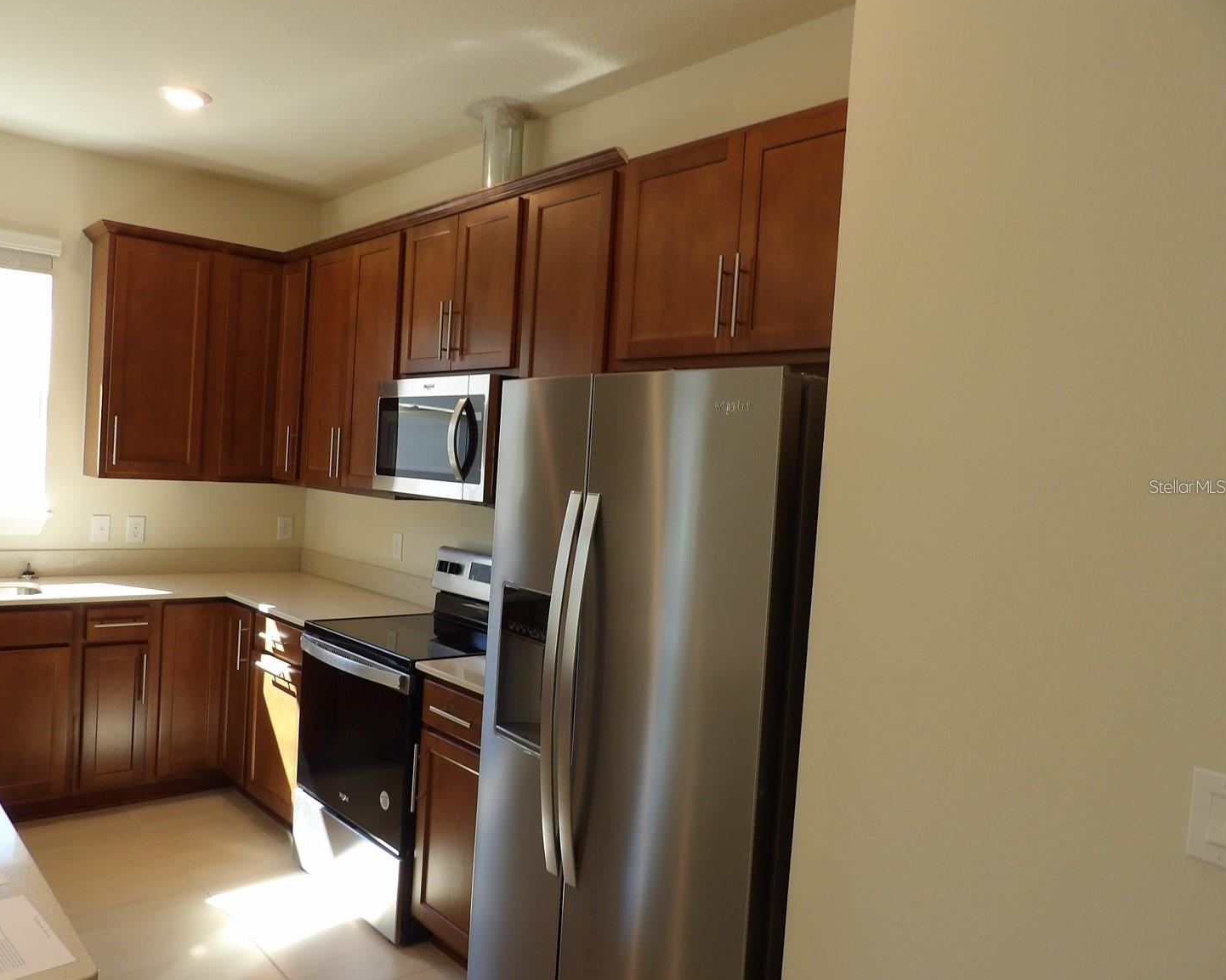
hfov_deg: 65.9
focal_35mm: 26
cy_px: 486
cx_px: 549
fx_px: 943
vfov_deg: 54.9
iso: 100
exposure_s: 1/34
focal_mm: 4.3
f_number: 3.2
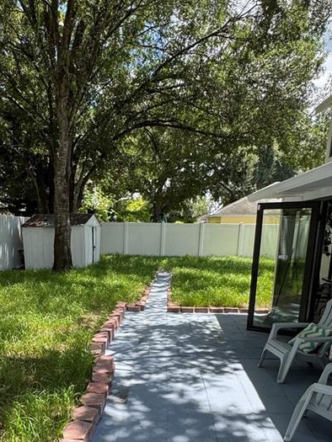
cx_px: 105
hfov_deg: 43.4
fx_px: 409
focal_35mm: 32
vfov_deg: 54.4
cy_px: 328
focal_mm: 2.22
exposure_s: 1/448
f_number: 2.2
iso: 40
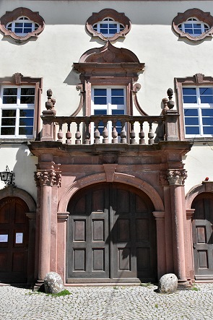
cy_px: 160
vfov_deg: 55.1
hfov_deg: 38.3
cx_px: 106
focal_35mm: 34
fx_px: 306
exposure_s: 1/8000
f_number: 10
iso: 3600
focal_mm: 23
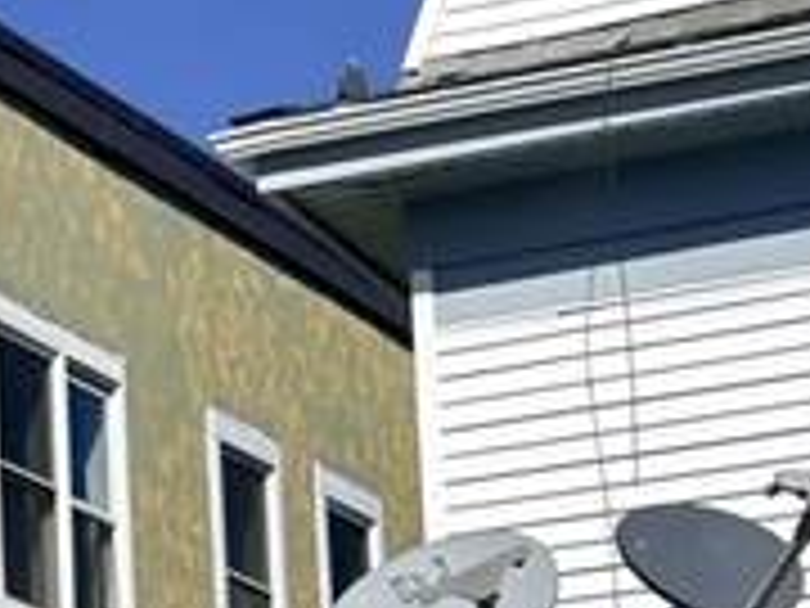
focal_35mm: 182
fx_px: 4259
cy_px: 1000
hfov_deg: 9.3
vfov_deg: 7.9
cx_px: -1350
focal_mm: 6.76
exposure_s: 1/7752
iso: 64
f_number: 1.78
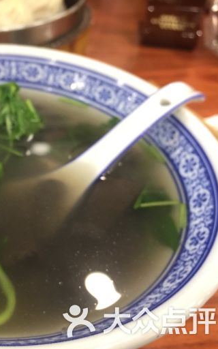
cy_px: 178
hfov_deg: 28.5
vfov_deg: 47.2
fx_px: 399
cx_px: -5
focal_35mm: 42
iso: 80
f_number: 2.2
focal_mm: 4.15
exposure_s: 1/17
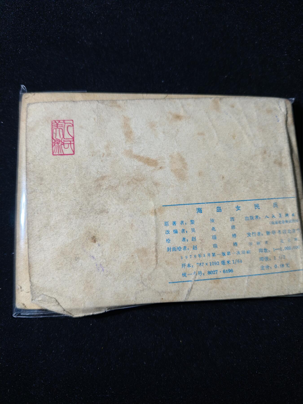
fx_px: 292
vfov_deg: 69.4
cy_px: 202
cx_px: 152
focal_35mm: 25
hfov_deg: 54.9
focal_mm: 5.85
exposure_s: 1/97.5
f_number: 1.63
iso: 125
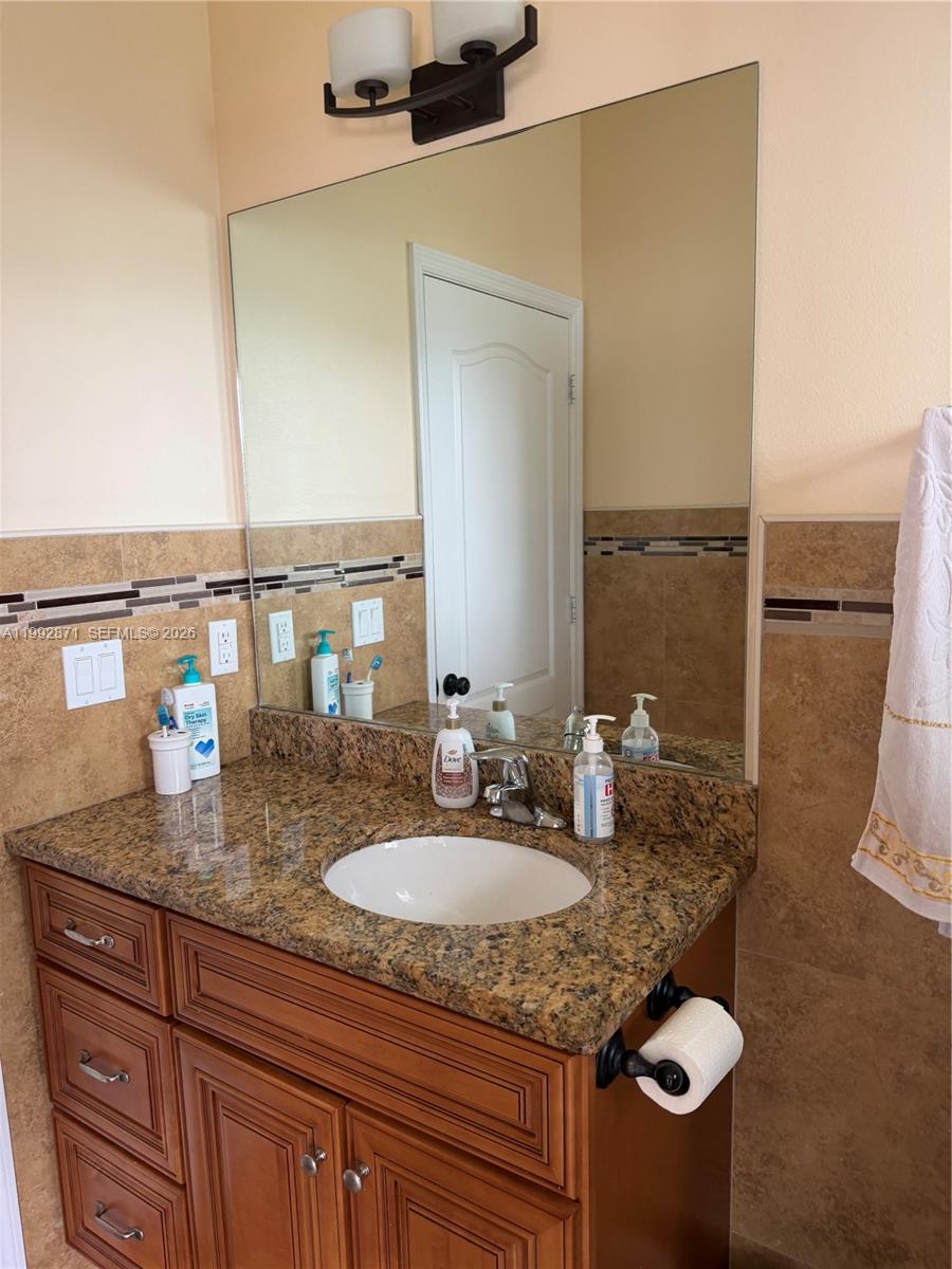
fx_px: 880
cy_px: 634
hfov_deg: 56.8
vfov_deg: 71.6
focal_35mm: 24
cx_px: 476
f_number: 1.78
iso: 200
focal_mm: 6.76
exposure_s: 1/94
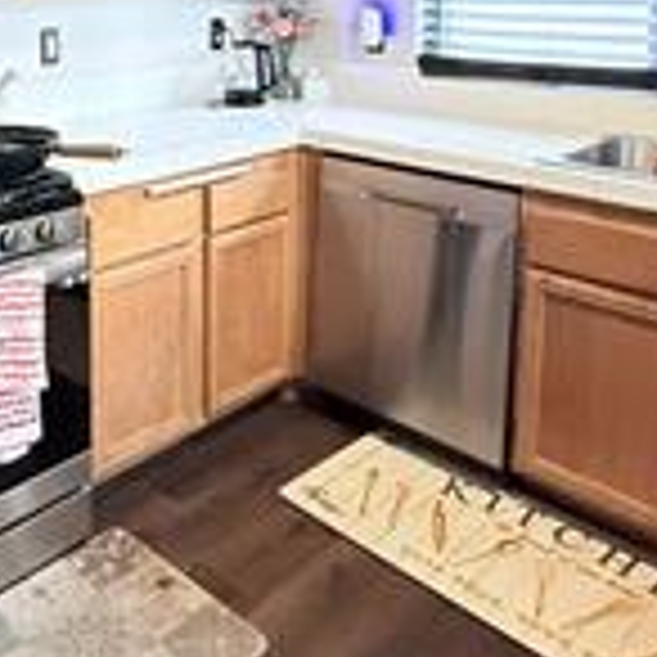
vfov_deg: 40.4
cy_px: 61
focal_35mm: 38
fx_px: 816
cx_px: 112
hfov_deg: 41.6
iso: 1000
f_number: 2.2
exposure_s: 1/40
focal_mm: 2.22
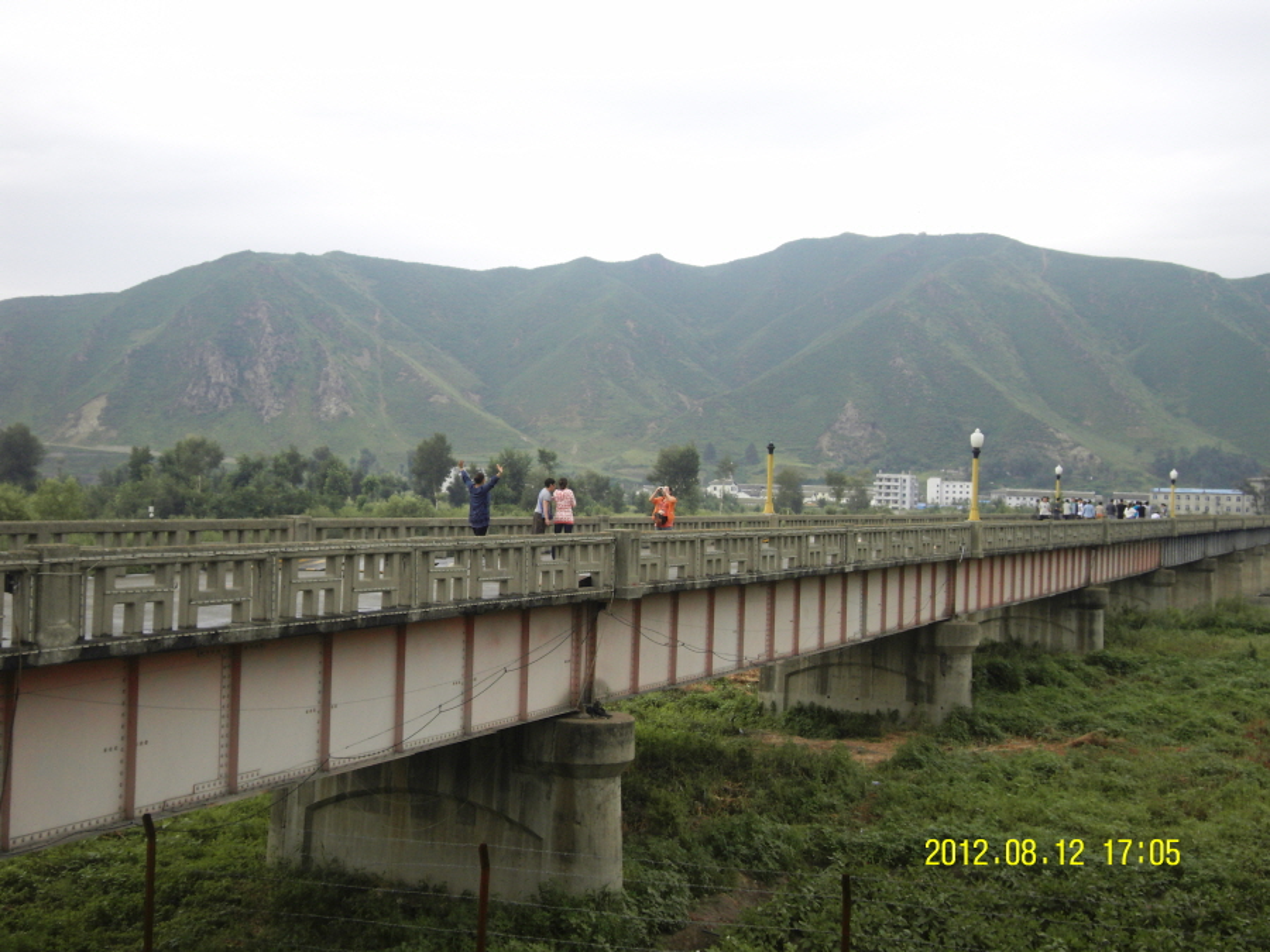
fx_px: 1761
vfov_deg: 30.3
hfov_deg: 39.7
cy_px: 476
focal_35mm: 48
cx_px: 635
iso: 100
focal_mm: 8.5
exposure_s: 1/100
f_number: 4
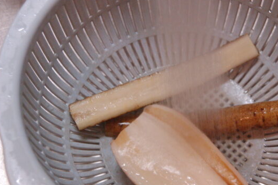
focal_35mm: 148
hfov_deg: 13.9
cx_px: 180
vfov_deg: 9.3
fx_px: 1140
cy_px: 116
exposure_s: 1/40
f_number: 5.3
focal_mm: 65
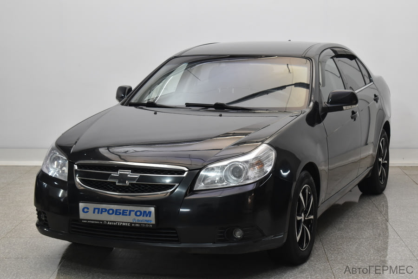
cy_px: 140
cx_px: 209
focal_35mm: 72
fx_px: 836
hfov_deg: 28.1
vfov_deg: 18.9
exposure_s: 1/50
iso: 800
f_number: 6.3
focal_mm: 48
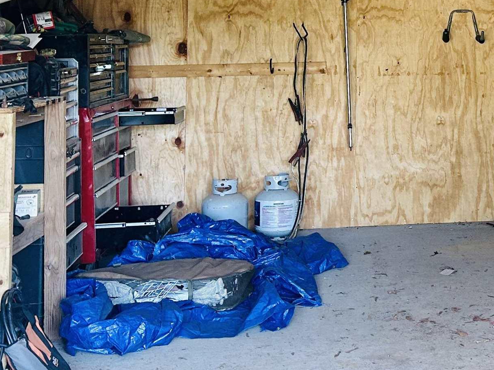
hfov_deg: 27.6
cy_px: -6
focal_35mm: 66
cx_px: 501
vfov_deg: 21.4
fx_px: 942
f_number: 1.5
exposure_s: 1/121
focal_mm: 5.7
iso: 100
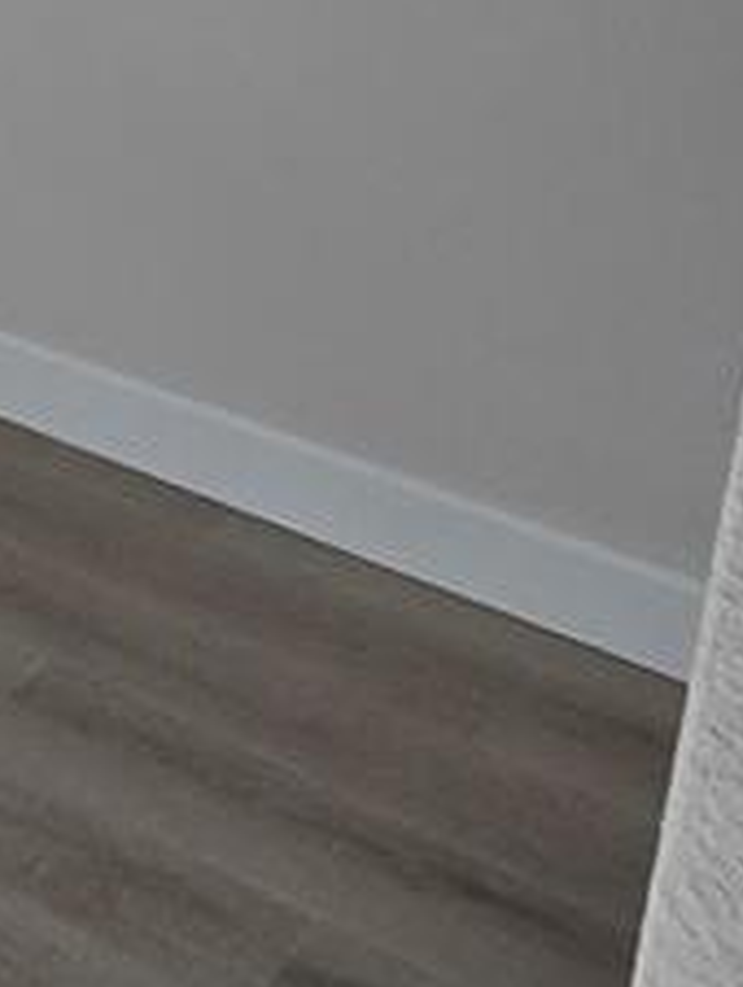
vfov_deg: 25.3
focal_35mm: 69
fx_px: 1971
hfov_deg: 15.1
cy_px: -192
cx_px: -918
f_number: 2.2
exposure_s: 1/194
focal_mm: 2.2
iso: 50
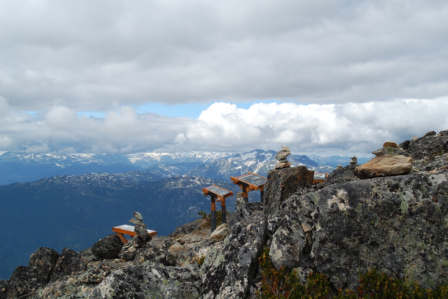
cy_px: 148
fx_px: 591
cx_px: 223
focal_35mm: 48
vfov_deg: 28.4
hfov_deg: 41.5
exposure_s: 1/320
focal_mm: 31
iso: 200
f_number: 10
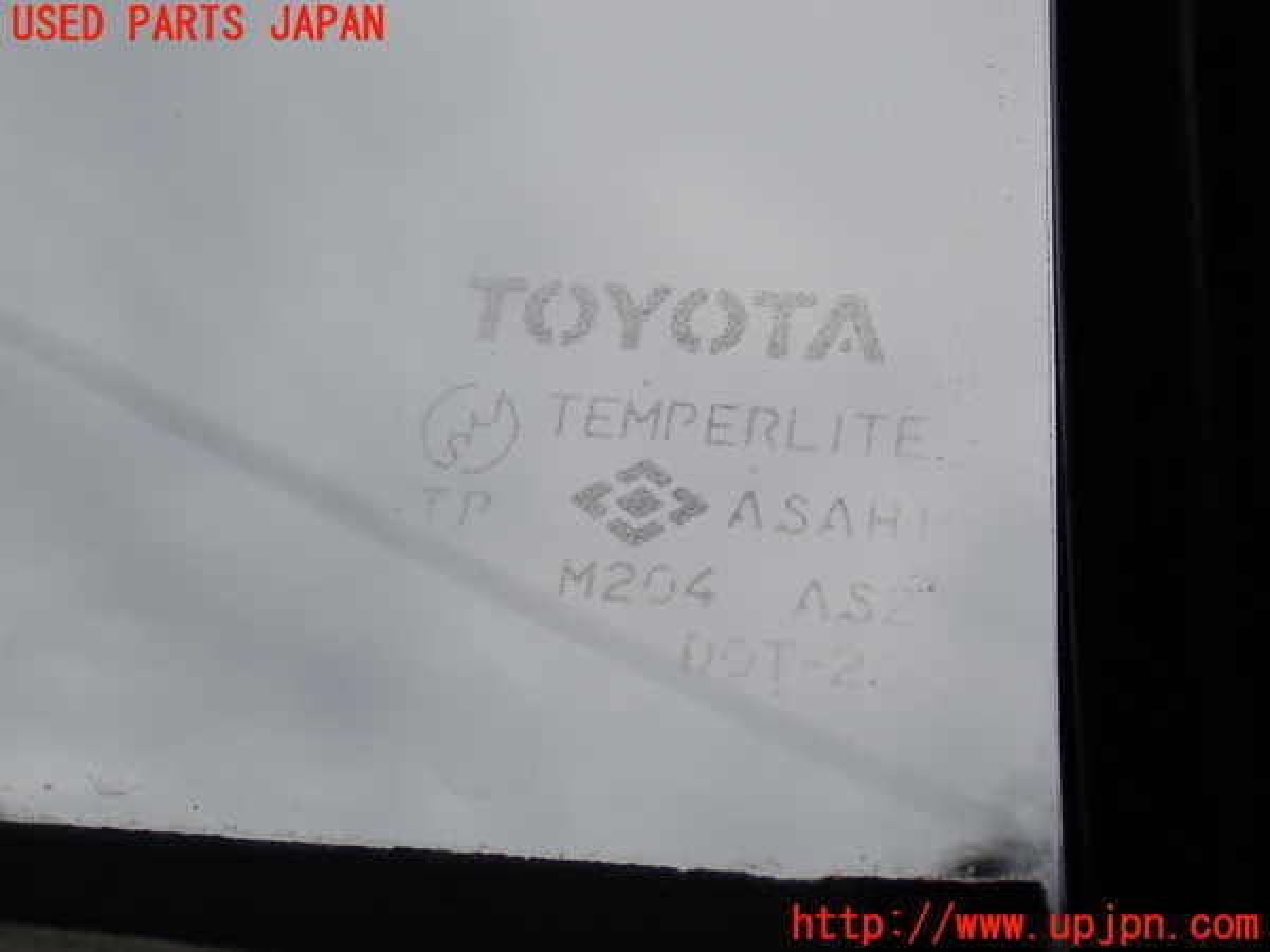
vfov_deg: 25.2
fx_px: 2128
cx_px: 635
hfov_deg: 33.2
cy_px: 476
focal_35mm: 58
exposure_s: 1/1000
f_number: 5
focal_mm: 10.35
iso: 100
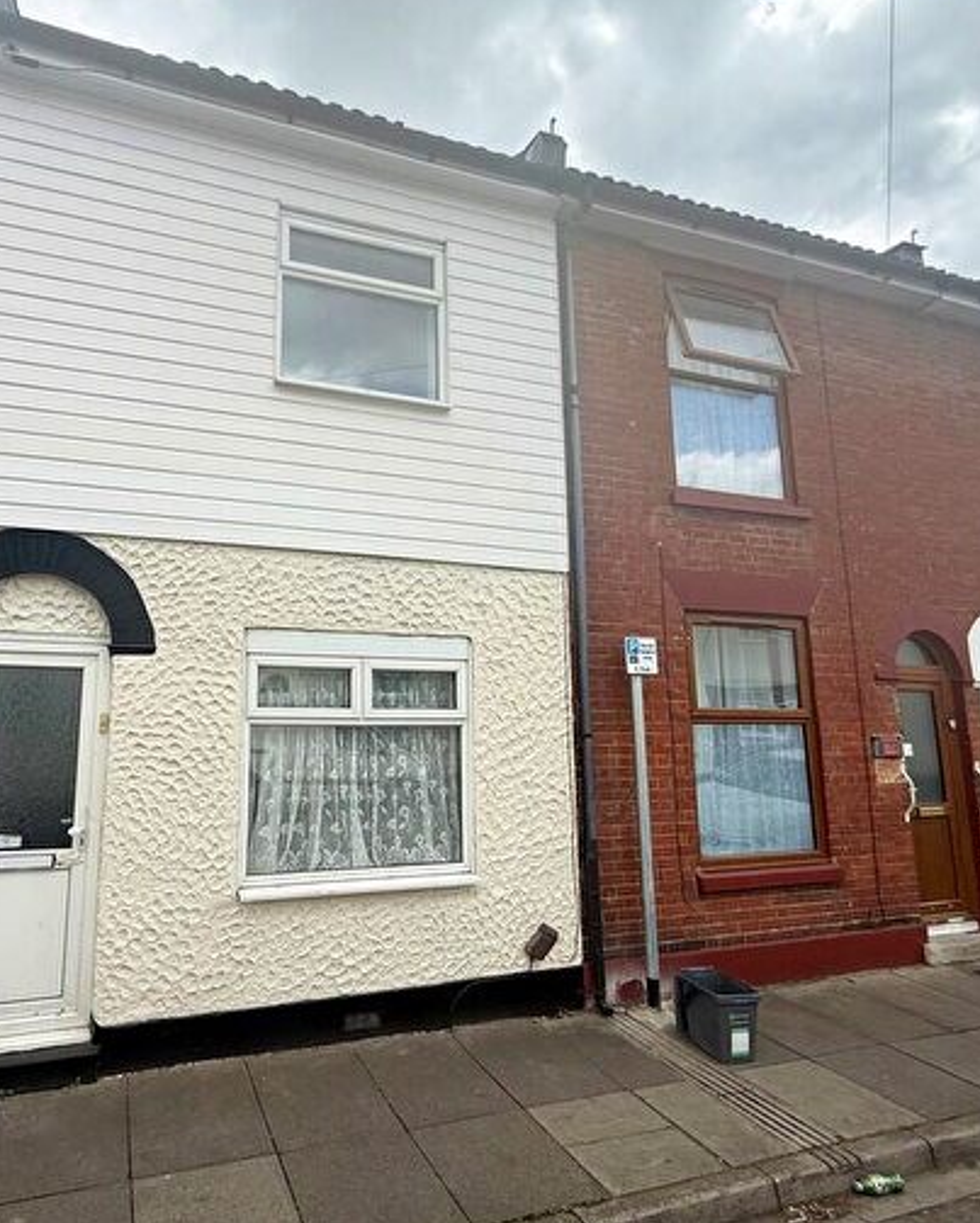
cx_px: 326
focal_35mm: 19
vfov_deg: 83.2
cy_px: 607
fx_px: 688
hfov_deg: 68.9
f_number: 2.2
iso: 50
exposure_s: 1/1033
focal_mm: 2.22
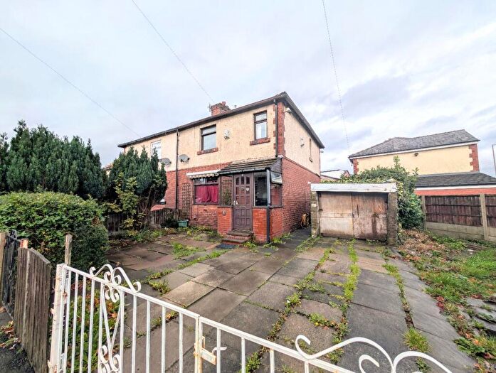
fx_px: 172
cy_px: 186
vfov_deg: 94.7
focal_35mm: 12
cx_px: 248
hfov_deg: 110.4
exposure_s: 1/1140
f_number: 1.7
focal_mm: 2.02
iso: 53
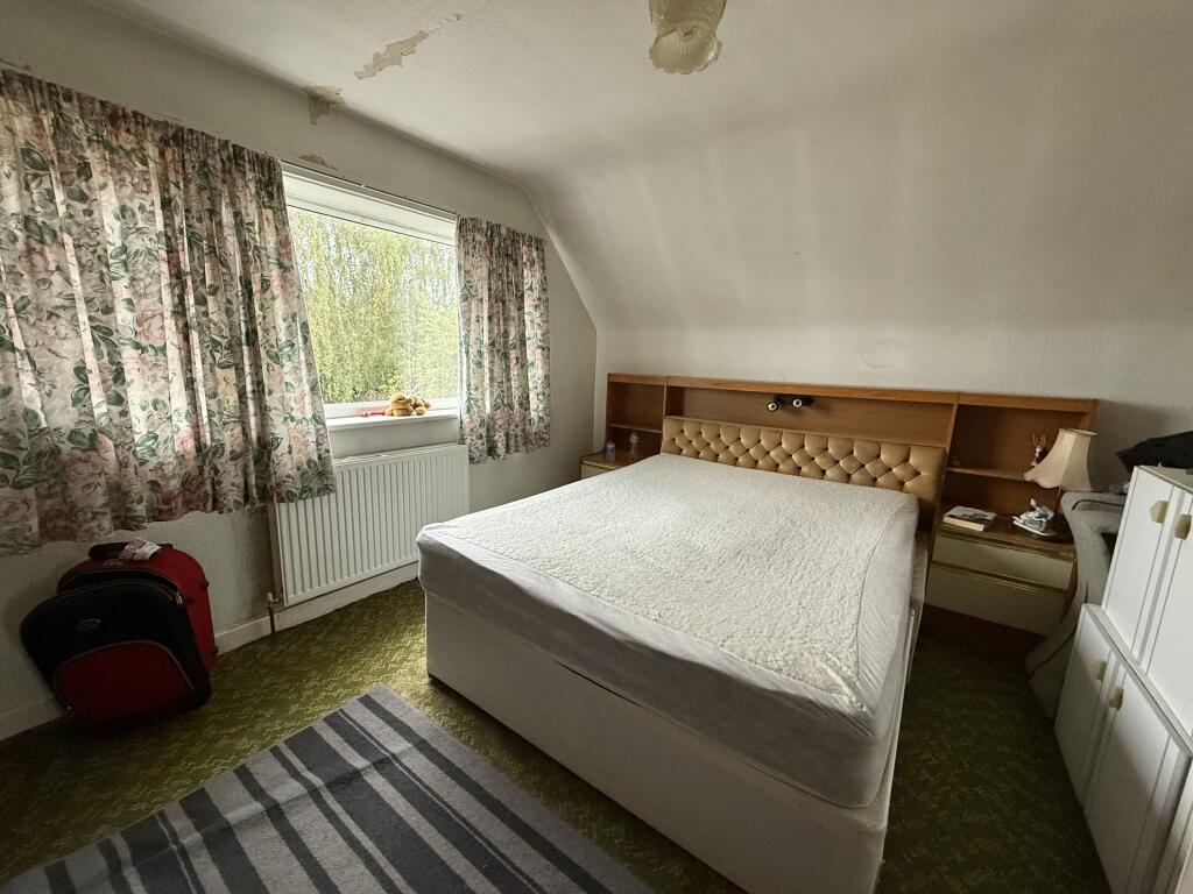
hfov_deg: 102.1
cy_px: 447
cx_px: 596
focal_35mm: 14
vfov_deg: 85.7
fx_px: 482
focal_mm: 2.22
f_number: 2.2
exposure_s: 1/76
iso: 320
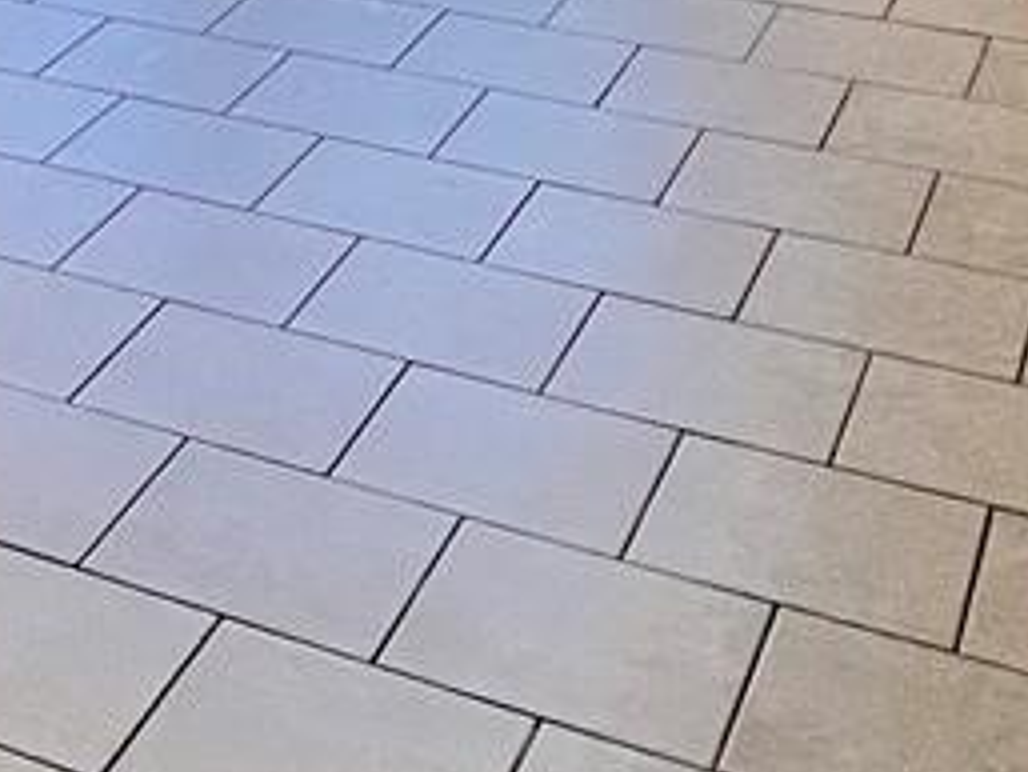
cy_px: -636
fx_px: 2407
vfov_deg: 15.5
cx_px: -376
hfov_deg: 21.4
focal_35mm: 81
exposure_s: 1/120
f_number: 1.8
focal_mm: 1.57
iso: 100
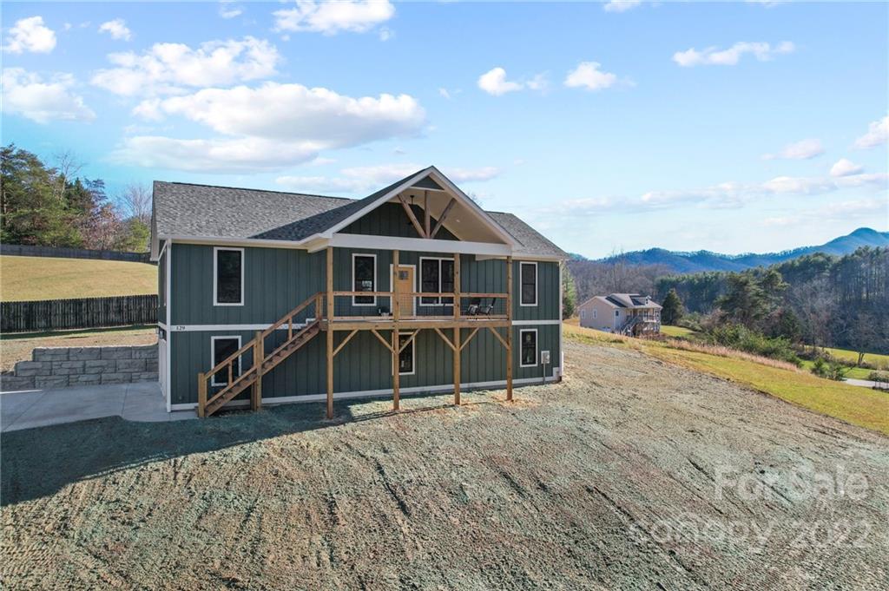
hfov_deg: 78.6
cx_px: 444
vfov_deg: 57.1
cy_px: 296
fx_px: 543
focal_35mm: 22
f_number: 2.8
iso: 130
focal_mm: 8.38
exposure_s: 1/800
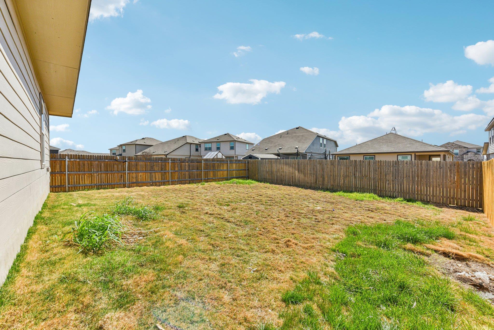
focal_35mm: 14
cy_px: 165
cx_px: 247
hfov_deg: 104.3
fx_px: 192
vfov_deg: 81.2
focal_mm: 14
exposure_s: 1/640
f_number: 8
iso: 100
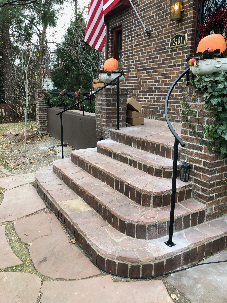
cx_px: 114
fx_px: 245
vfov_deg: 63.4
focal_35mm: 28
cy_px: 152
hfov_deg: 49.7
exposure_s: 1/120
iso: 25
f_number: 1.8
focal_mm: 4
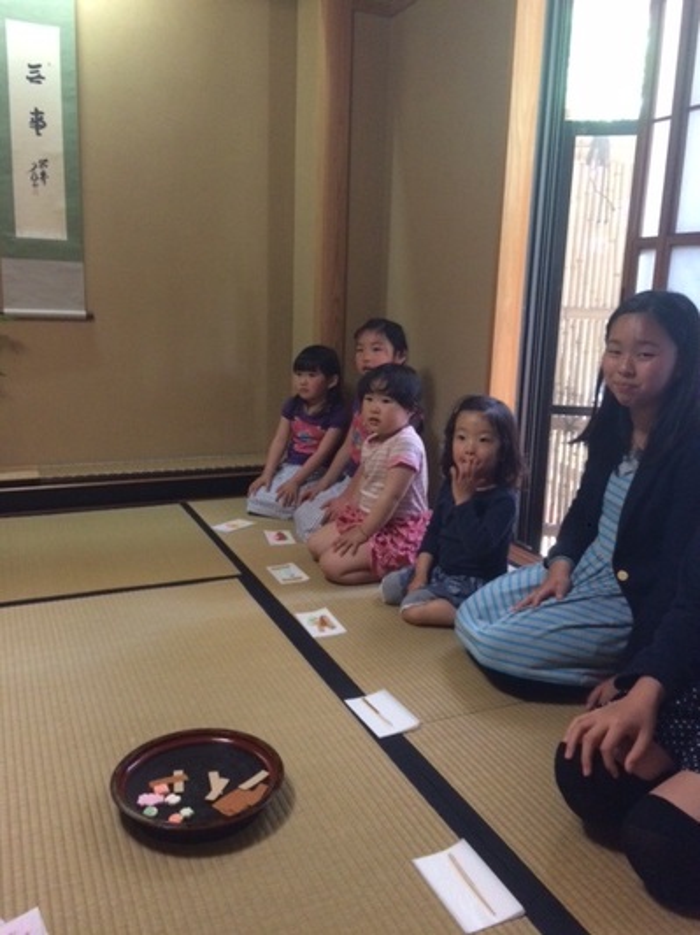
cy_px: 468
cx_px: 350
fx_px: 783
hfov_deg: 48.2
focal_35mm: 29
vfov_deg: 61.7
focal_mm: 4.15
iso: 320
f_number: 2.2
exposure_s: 1/30
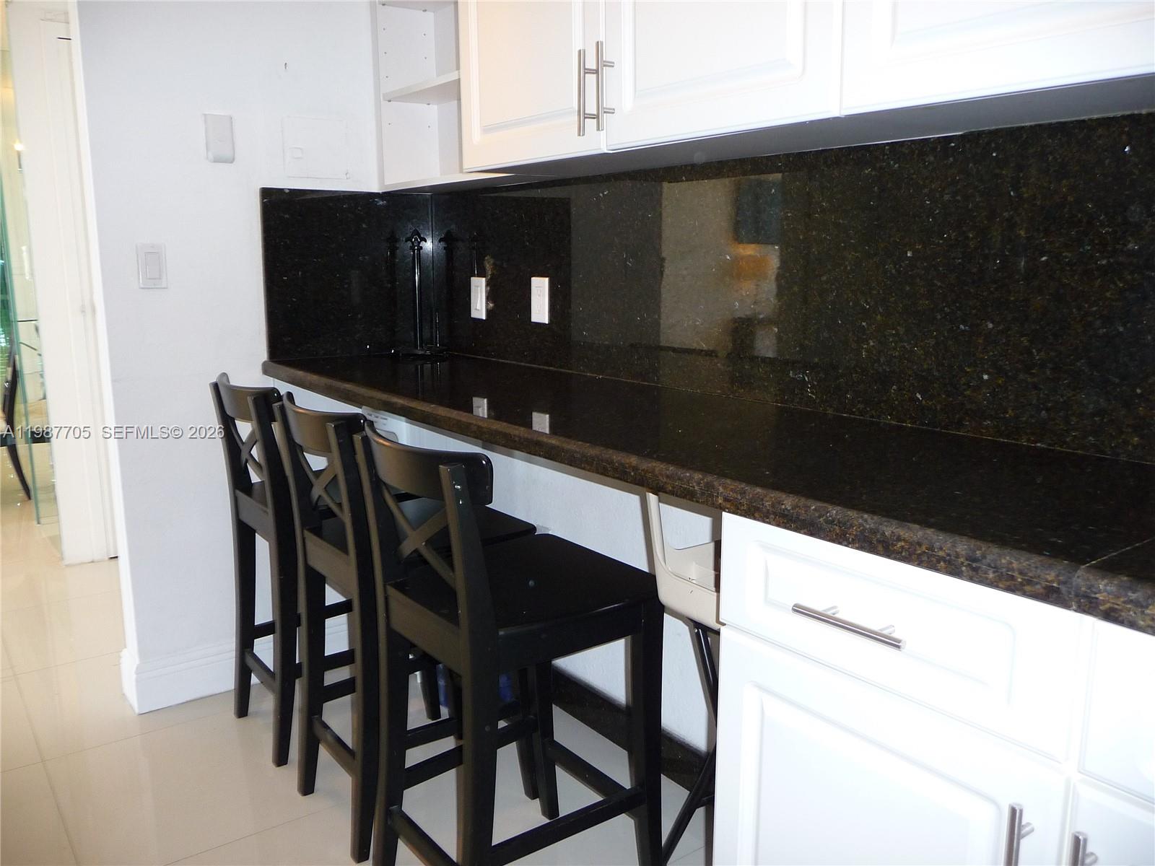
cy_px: 433
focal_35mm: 28
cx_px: 578
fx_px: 934
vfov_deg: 49.7
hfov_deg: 63.4
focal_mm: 4.7
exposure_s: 1/30
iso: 160
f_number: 3.3
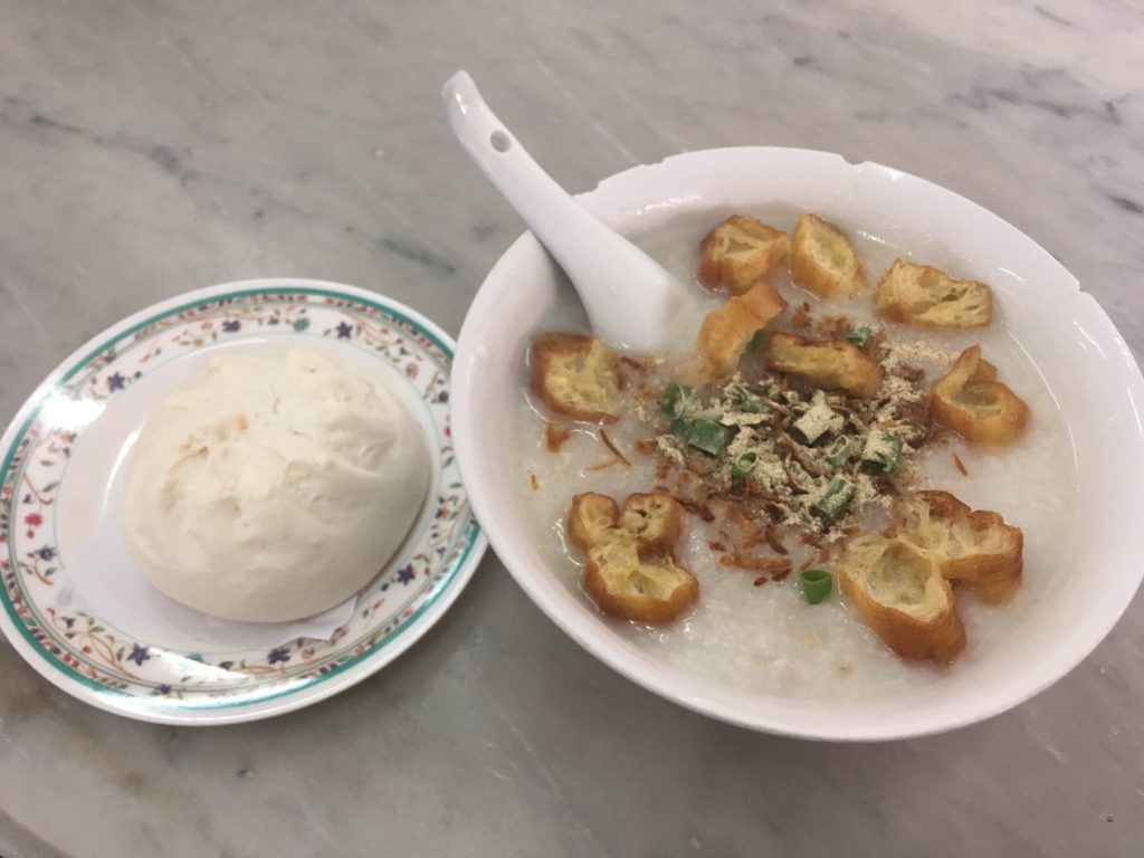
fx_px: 958
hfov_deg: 61.7
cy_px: 429
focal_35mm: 29
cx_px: 572
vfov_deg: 48.2
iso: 125
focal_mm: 4.15
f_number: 2.2
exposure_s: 1/33
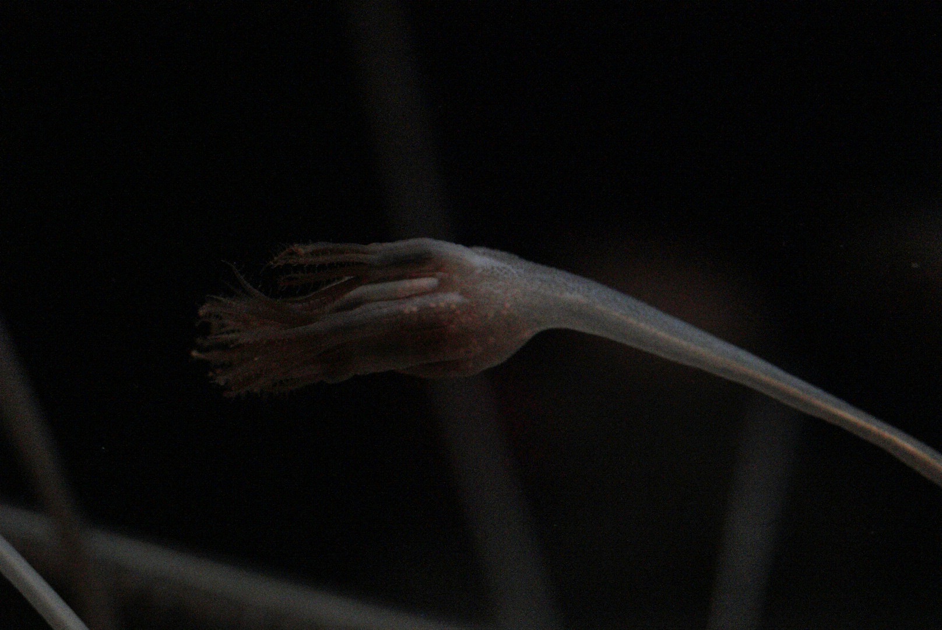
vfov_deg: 10.2
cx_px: 471
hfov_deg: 15.2
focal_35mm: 135
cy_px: 315
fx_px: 3535
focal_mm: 90
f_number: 2.8
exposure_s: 1/161
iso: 6400
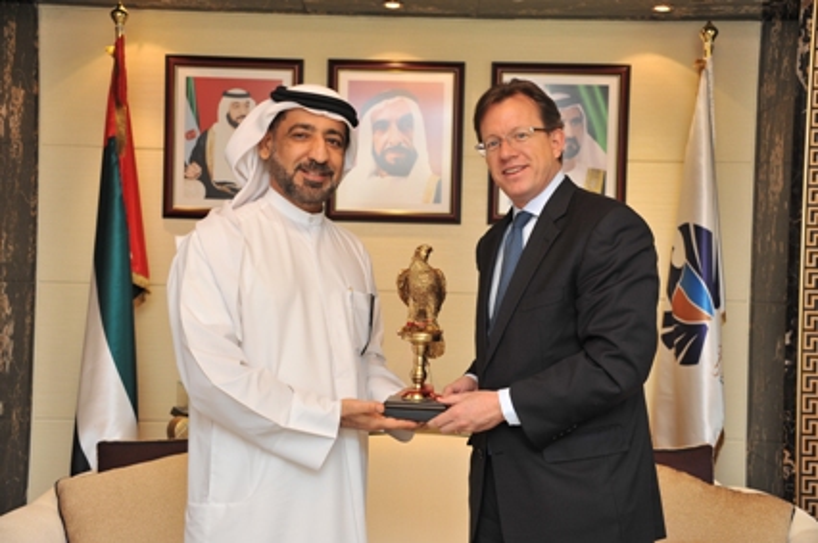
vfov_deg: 30.4
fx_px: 999
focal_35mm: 44
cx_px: 409
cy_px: 272
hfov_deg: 44.5
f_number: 5
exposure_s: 1/80
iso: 800
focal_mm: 44
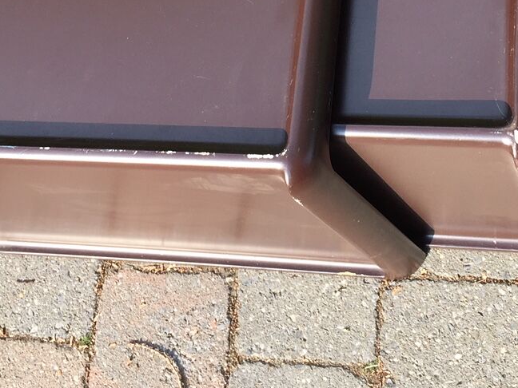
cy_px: -81
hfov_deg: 26.6
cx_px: 306
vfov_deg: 19.0
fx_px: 1092
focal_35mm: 73
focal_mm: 4.15
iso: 32
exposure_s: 1/476
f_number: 2.2
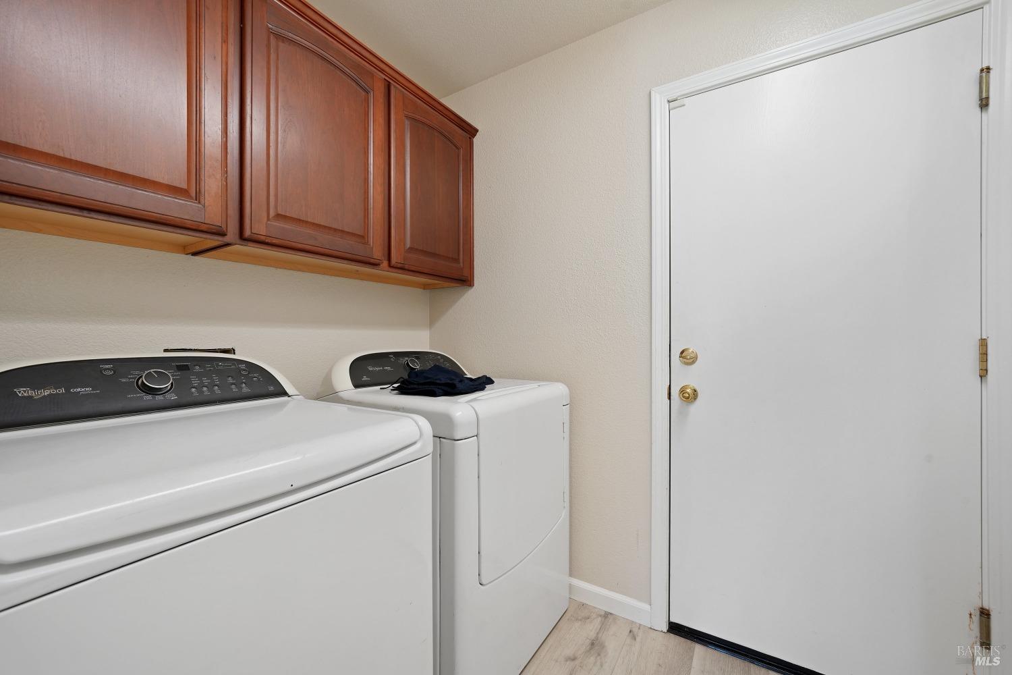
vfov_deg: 85.4
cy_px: 338
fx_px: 365
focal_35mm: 13
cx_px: 506
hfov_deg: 108.3
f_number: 8
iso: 200
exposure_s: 1/1.6
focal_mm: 13
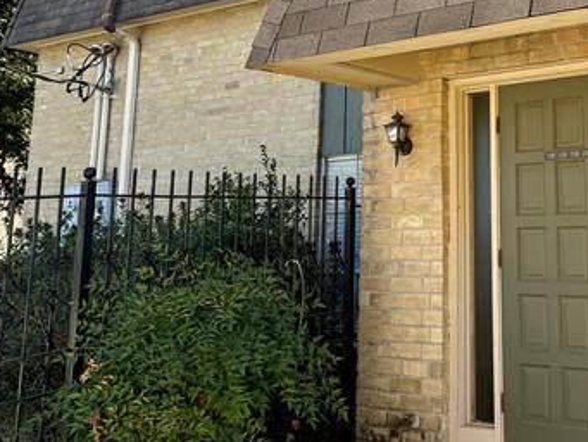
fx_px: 918
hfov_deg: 34.4
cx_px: 474
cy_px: 43
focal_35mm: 54
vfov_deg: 26.2
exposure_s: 1/1493
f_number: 1.78
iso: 100
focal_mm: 6.76
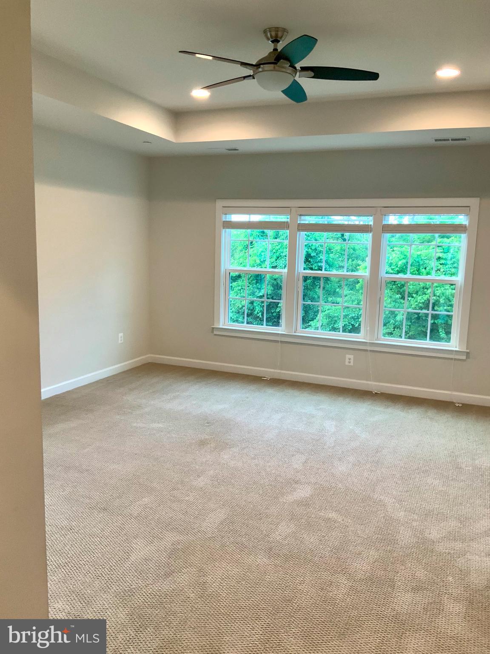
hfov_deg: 48.2
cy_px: 327
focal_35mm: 29
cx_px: 245
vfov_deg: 61.7
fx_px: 547
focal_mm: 3
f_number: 1.8
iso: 80
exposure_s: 1/60
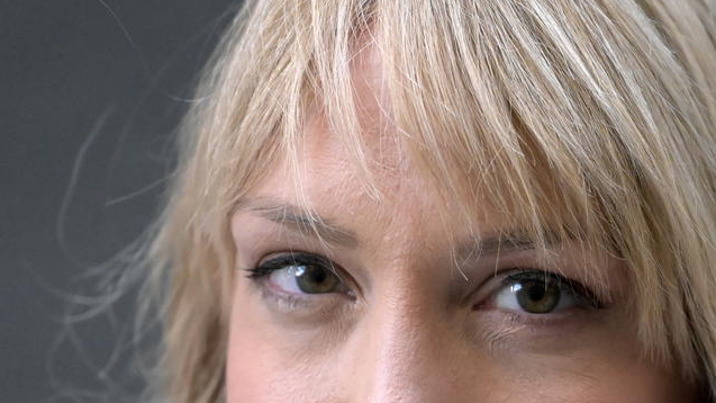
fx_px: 2619
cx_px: 510
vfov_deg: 8.7
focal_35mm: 138
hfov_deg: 15.5
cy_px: 420
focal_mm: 70
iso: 14400
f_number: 4
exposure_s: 1/3200
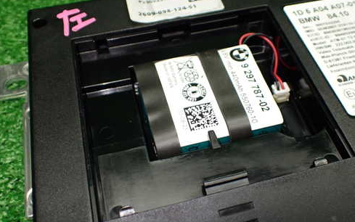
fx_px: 377
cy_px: 130
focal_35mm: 39
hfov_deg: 50.2
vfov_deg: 32.7
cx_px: 200
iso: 320
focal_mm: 5.4
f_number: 2.3
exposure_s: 1/125
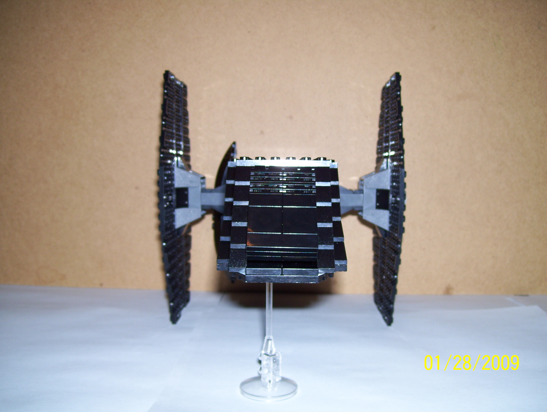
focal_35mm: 36
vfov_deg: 39.7
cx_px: 274
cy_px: 206
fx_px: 570
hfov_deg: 51.3
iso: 80
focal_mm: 6
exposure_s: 1/60
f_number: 2.7
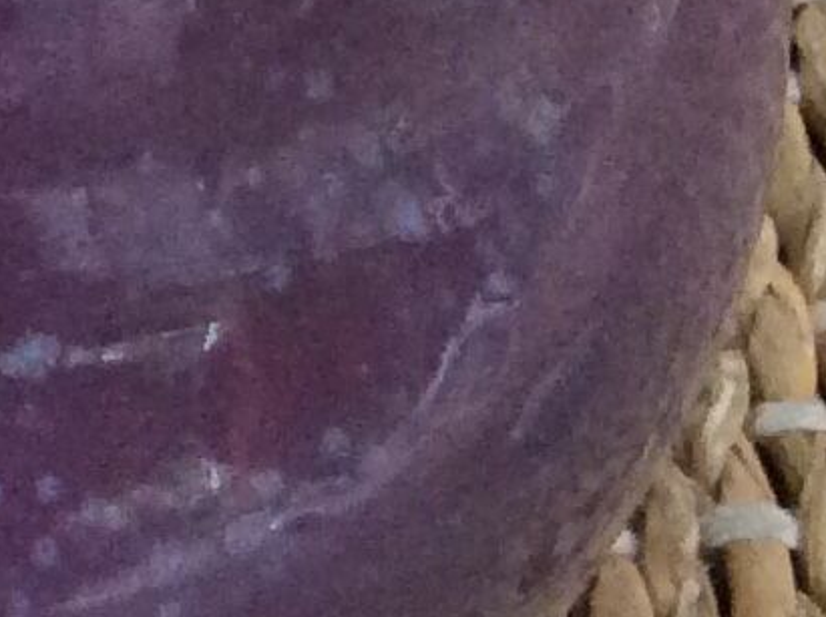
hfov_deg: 9.3
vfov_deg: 7.0
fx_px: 4813
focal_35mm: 202
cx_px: -715
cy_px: -715
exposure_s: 1/25
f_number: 2.4
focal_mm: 3.3
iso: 125
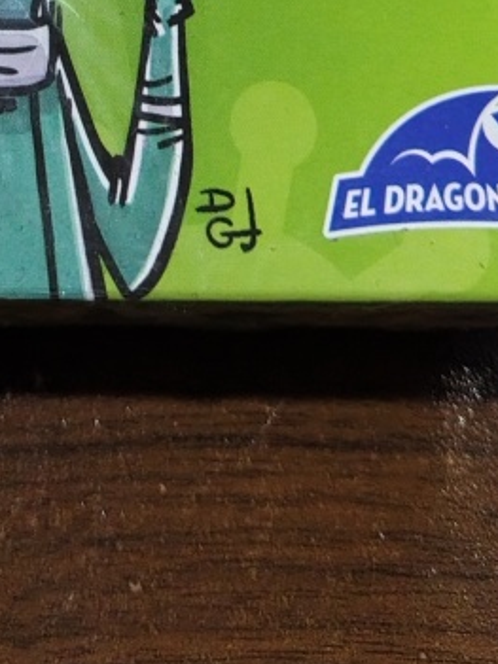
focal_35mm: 76
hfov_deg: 18.9
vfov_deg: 22.0
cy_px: -281
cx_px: 11
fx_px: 1459
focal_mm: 4.71
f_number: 1.7
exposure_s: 1/50.1
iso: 2963
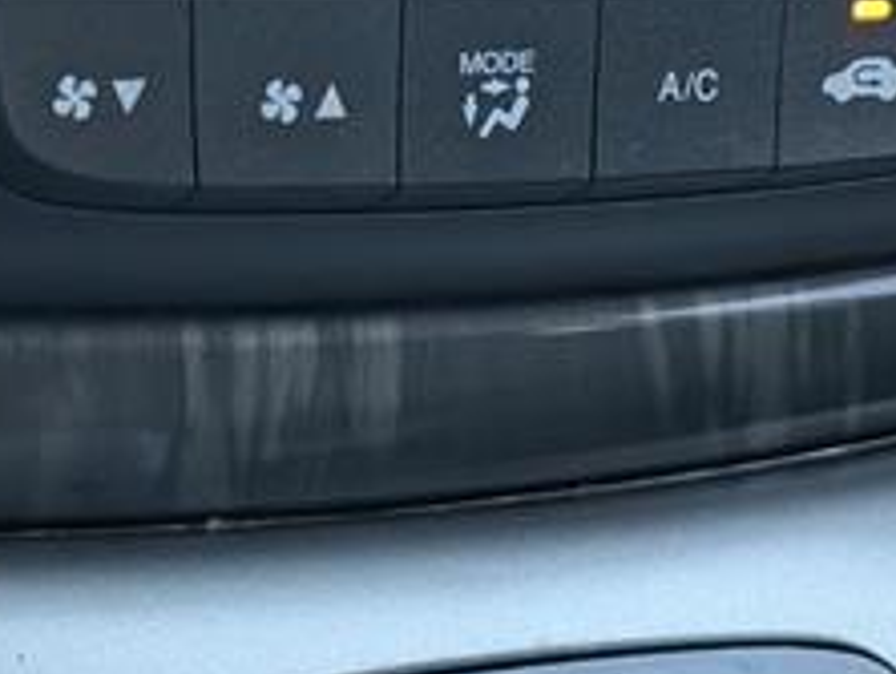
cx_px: 460
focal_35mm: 141
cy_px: -89
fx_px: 3654
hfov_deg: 14.0
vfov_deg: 10.4
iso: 689
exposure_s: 1/476
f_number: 1.68
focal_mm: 6.9
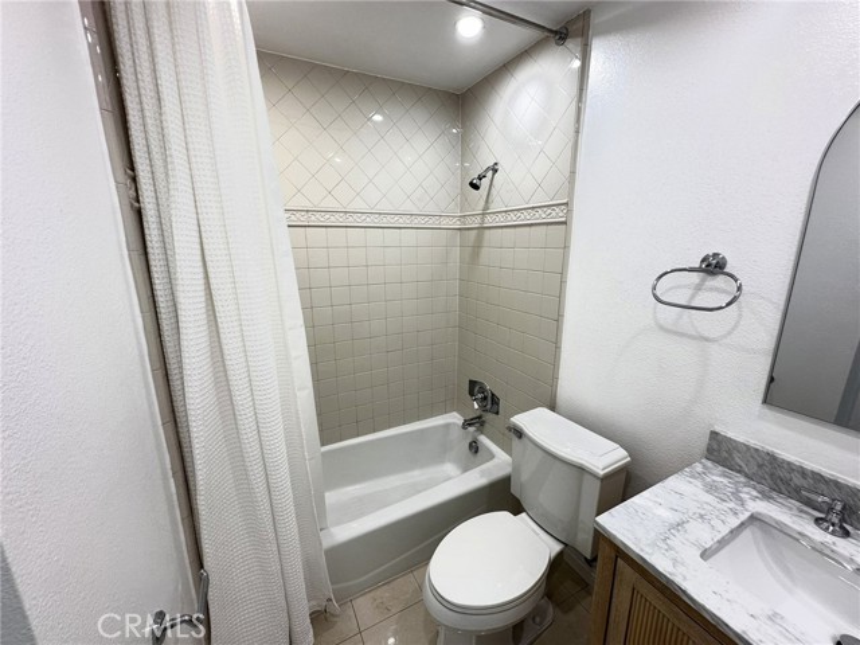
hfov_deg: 102.1
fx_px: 348
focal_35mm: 14
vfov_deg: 85.7
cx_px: 430
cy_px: 322
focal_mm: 2.22
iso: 64
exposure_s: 1/120
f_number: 2.2
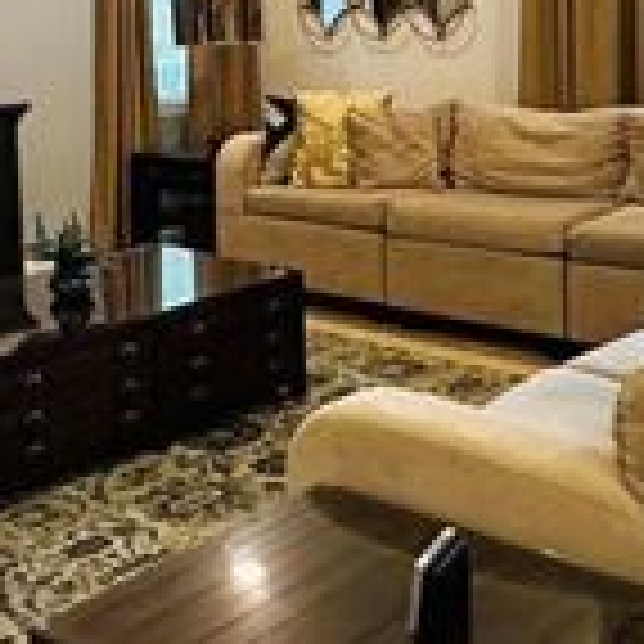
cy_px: 81
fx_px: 1284
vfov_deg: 27.3
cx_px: 164
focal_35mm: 61
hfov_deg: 27.8
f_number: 2.2
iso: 400
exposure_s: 1/60
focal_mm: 2.22
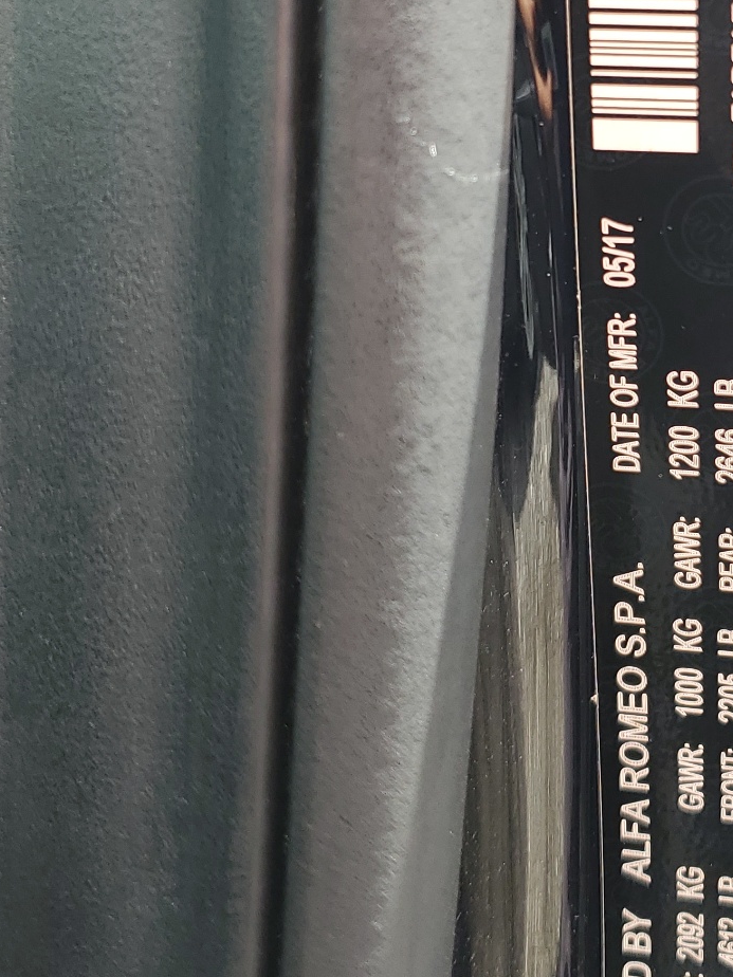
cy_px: 278
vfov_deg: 31.8
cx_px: 708
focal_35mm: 60
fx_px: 1694
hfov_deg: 23.5
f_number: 1.5
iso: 50
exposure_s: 1/233
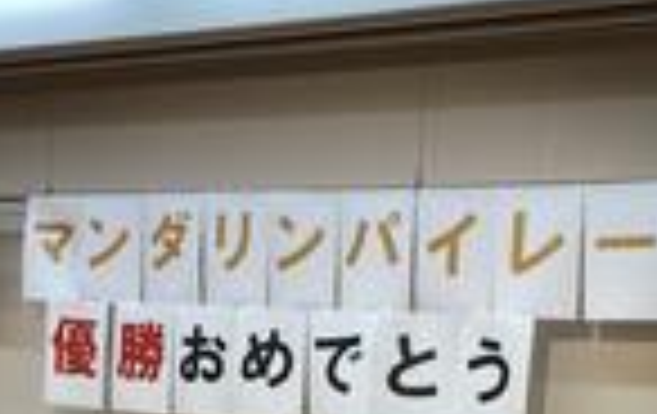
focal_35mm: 71
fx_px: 1274
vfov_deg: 18.0
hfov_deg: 28.8
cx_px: 410
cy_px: 412
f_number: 1.8
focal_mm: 3.99
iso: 32
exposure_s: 1/120
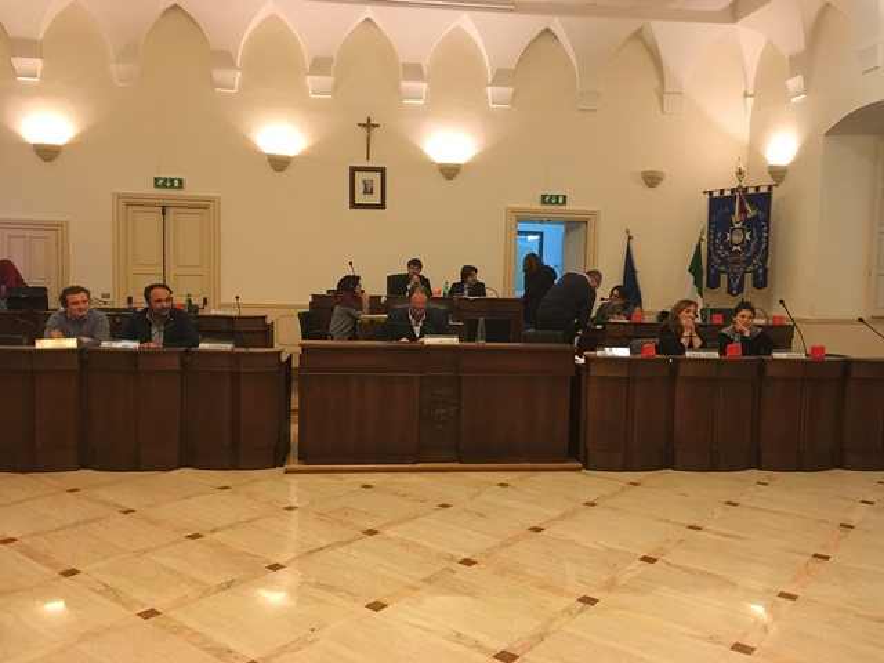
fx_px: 741
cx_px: 442
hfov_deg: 61.7
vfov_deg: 48.2
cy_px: 332
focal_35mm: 29
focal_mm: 4.15
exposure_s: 1/33
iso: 160
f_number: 2.2
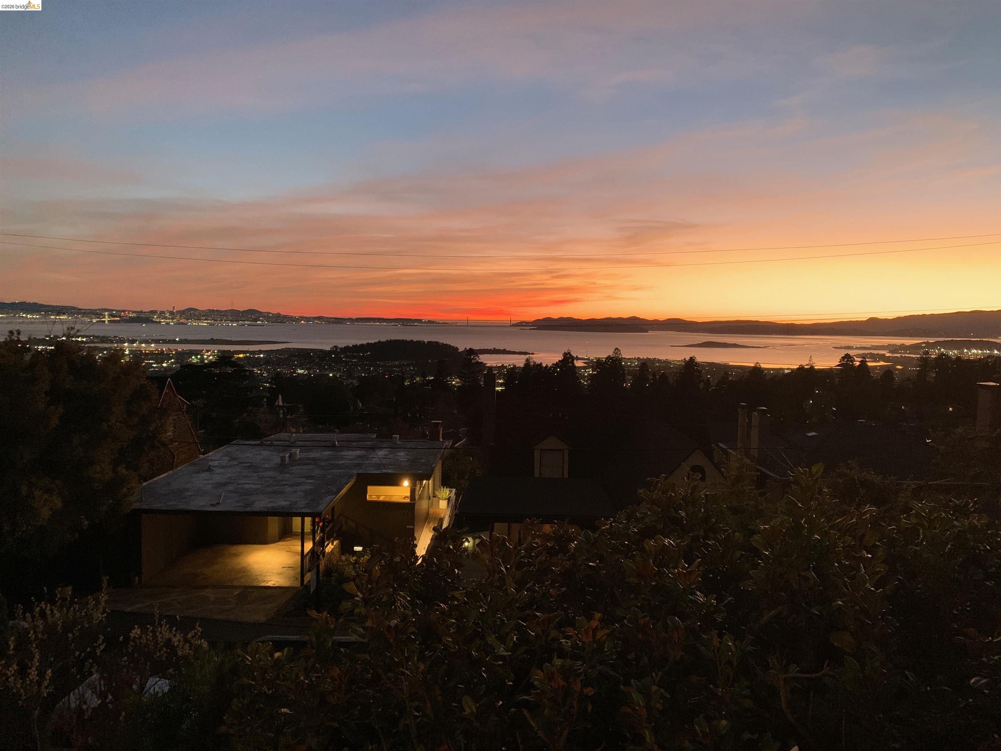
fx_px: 752
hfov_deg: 67.3
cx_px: 500
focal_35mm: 26
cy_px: 376
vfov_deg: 53.1
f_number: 1.8
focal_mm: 4.25
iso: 400
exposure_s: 1/31
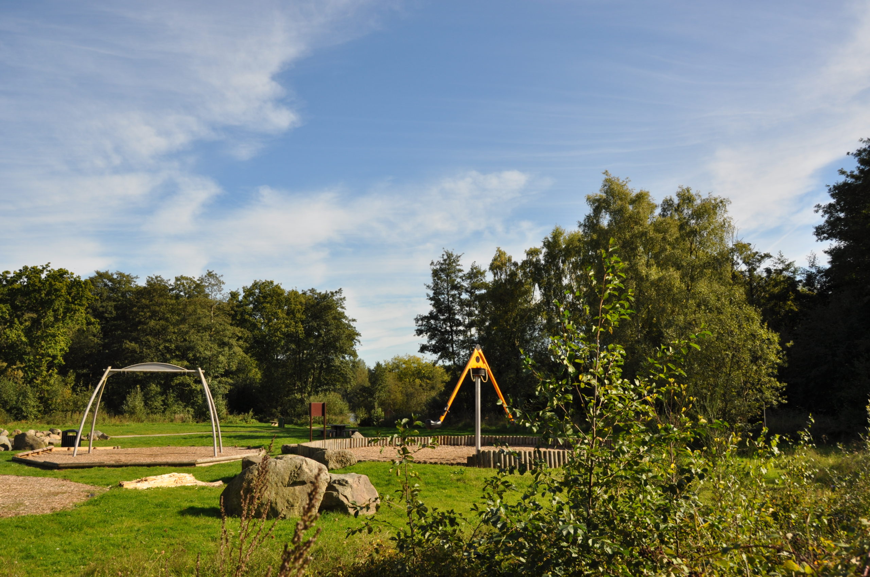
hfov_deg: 57.3
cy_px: 288
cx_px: 435
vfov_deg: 39.9
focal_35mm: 33
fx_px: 796
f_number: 9
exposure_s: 1/320
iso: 200
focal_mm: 22
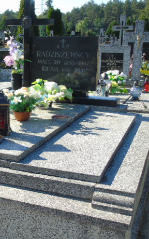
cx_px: 17
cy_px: 123
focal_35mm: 50
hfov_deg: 25.1
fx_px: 325
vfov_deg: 40.3
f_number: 3.8
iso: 80
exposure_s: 1/320
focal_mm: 6.1
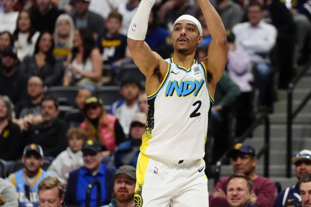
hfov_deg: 7.7
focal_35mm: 266
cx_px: 203
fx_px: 2298
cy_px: 82
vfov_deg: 5.2
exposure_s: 1/2500
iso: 5000
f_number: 3.2
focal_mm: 182
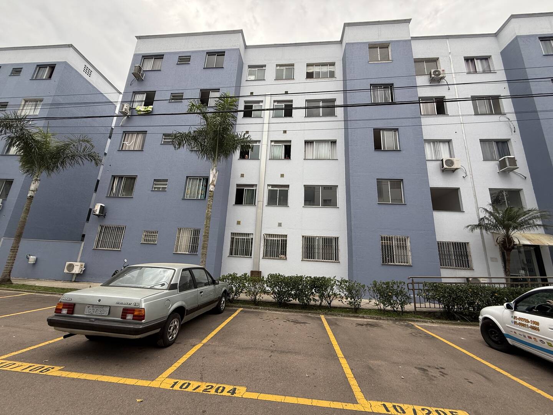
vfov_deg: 85.7
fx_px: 224
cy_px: 208
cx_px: 276
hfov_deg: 102.1
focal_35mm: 14
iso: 50
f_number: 2.2
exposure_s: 1/237
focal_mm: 2.22
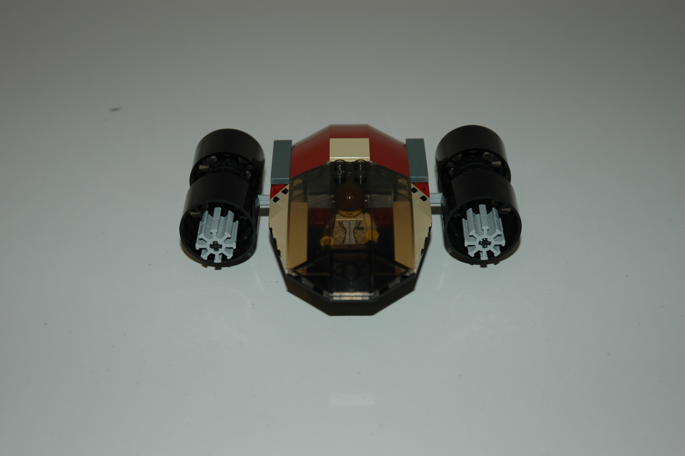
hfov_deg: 28.1
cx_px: 342
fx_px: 1369
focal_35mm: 72
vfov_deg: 18.9
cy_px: 228
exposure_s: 1/60
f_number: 4.5
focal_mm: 48
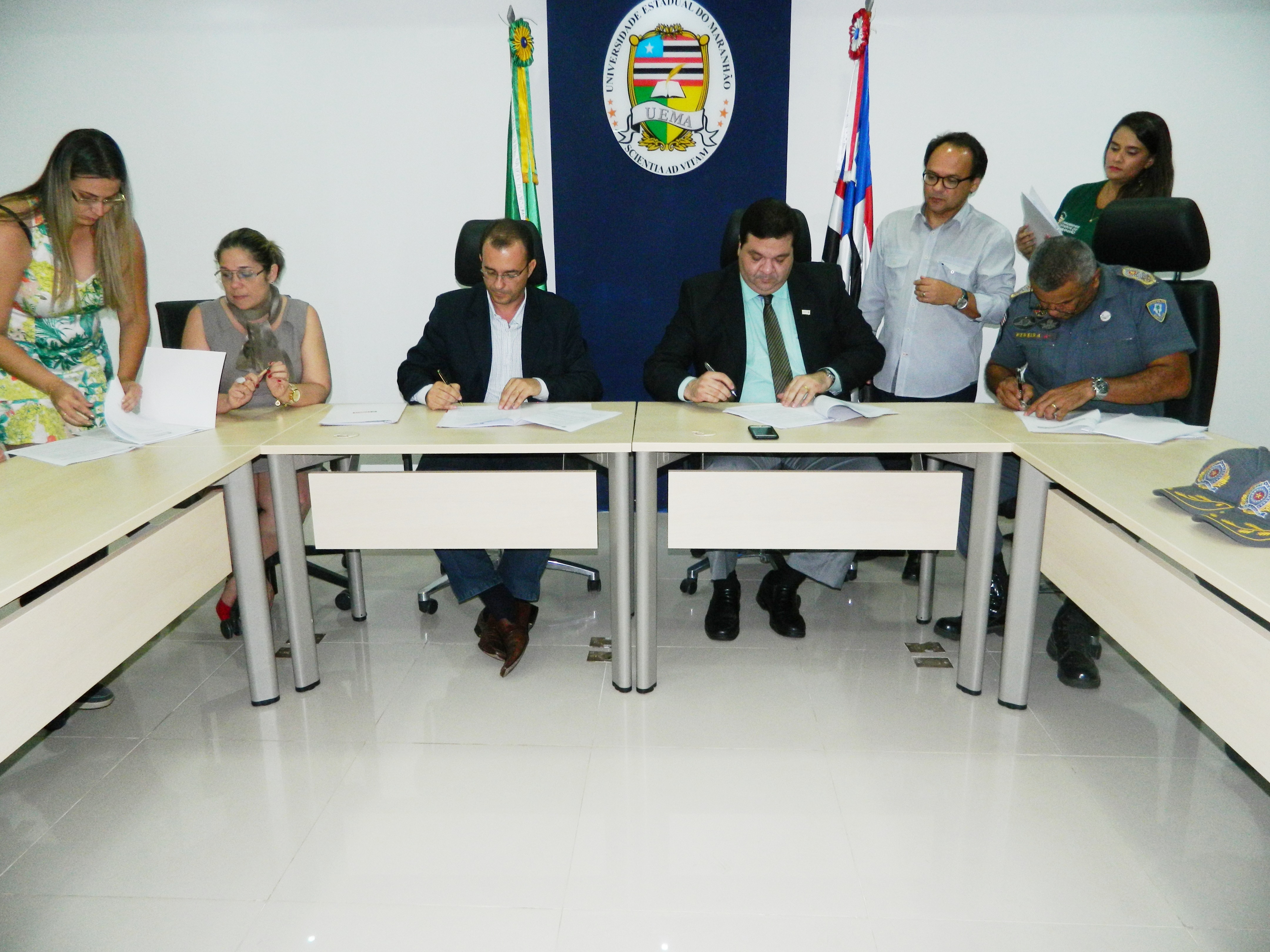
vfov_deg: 54.9
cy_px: 476
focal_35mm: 25
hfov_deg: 69.4
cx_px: 635
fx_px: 917
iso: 200
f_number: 3.1
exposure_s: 1/30
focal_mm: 4.5
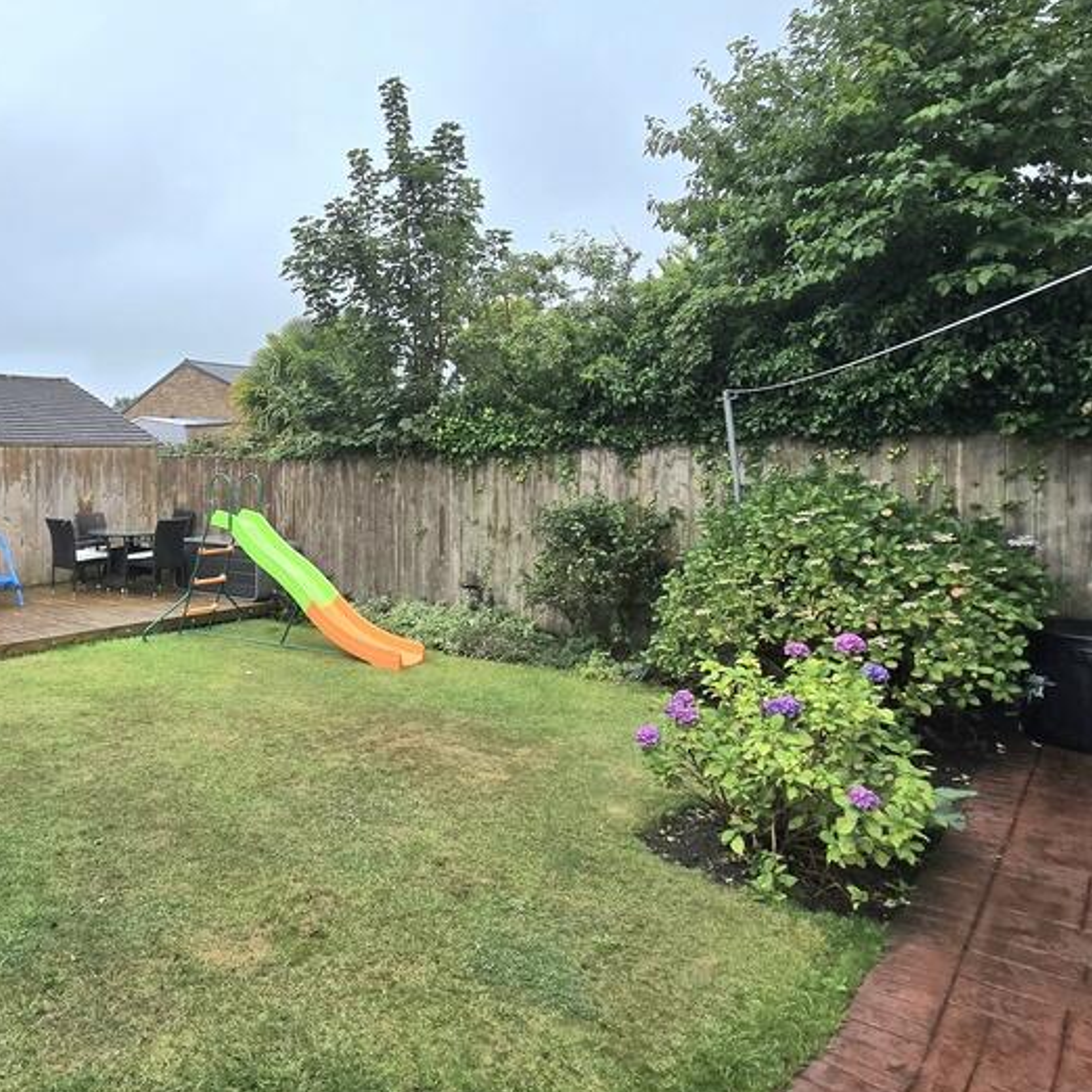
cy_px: 464
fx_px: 785
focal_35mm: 22
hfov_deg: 65.2
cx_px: 266
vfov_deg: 69.2
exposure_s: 1/588
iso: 50
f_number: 2.2
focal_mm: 2.2
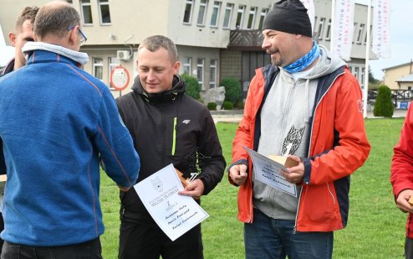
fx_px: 833
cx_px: 206
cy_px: 132
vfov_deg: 17.6
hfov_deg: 27.8
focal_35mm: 74
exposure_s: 1/400
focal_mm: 48
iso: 800
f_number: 10
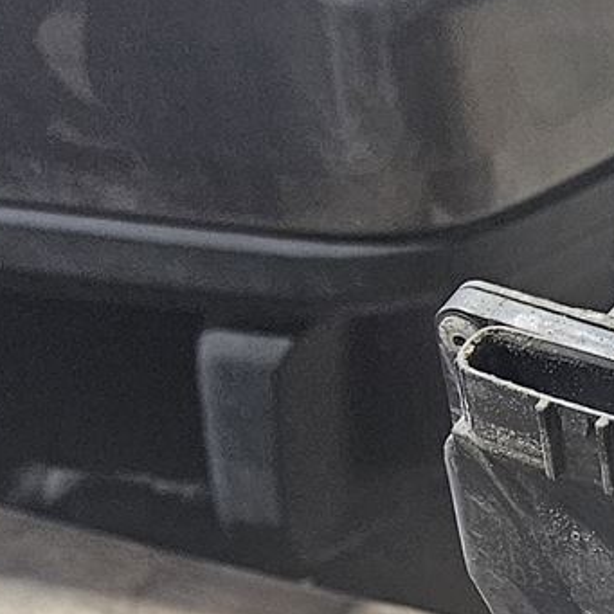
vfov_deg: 13.1
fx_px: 2448
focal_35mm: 122
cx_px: 1242
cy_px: 1050
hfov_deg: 12.5
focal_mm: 5.4
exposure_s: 1/100
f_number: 1.8
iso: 400
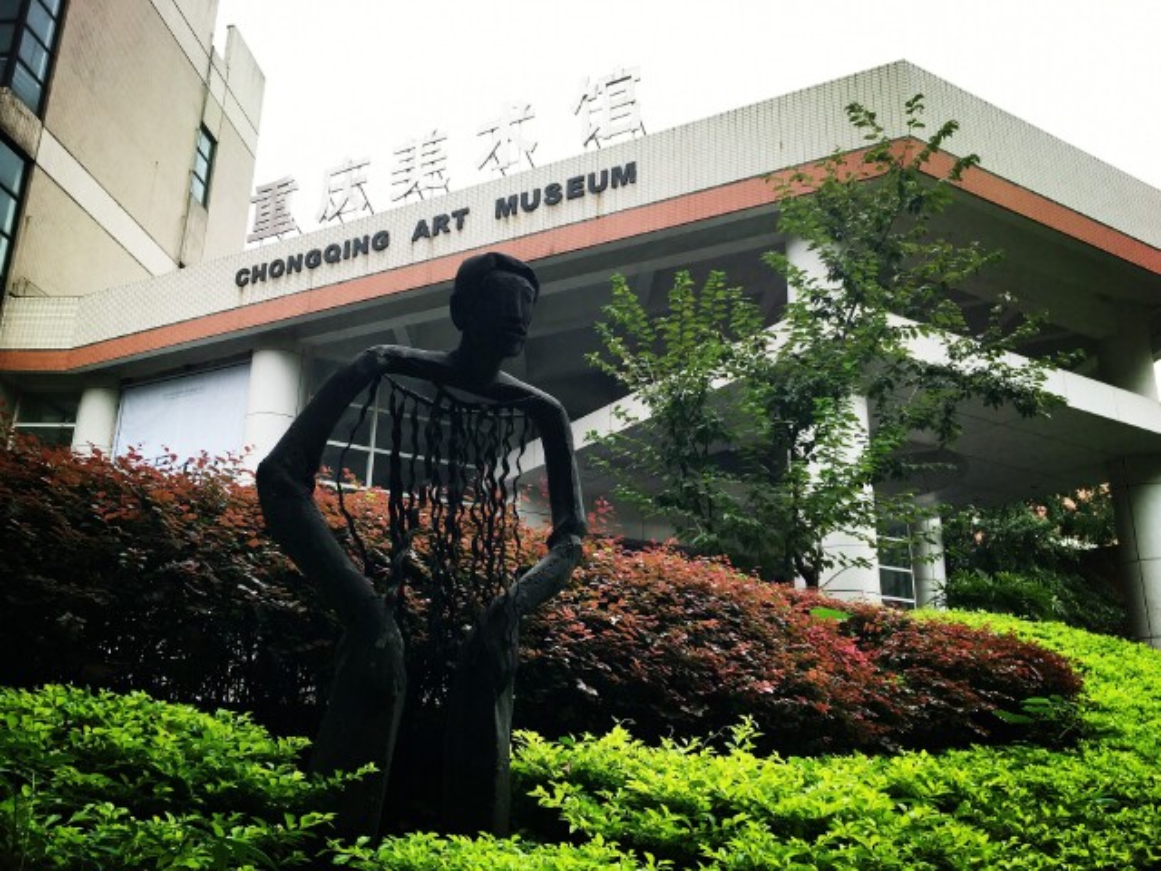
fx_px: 973
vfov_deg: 48.2
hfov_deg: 61.7
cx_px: 580
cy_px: 436
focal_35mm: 29
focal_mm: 4.15
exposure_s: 1/153
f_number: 2.2
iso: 25
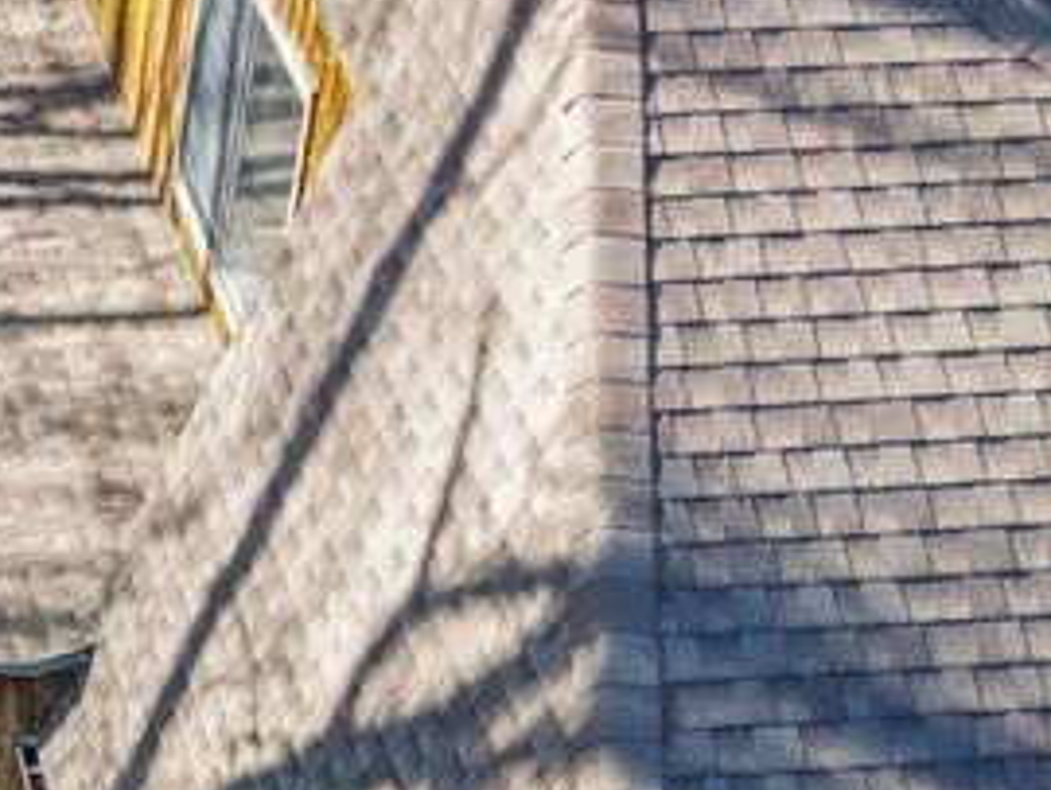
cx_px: -210
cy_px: 654
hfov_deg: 20.2
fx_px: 2765
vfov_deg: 16.1
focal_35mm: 91
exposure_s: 1/180
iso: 150
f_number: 1.7
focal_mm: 6.7
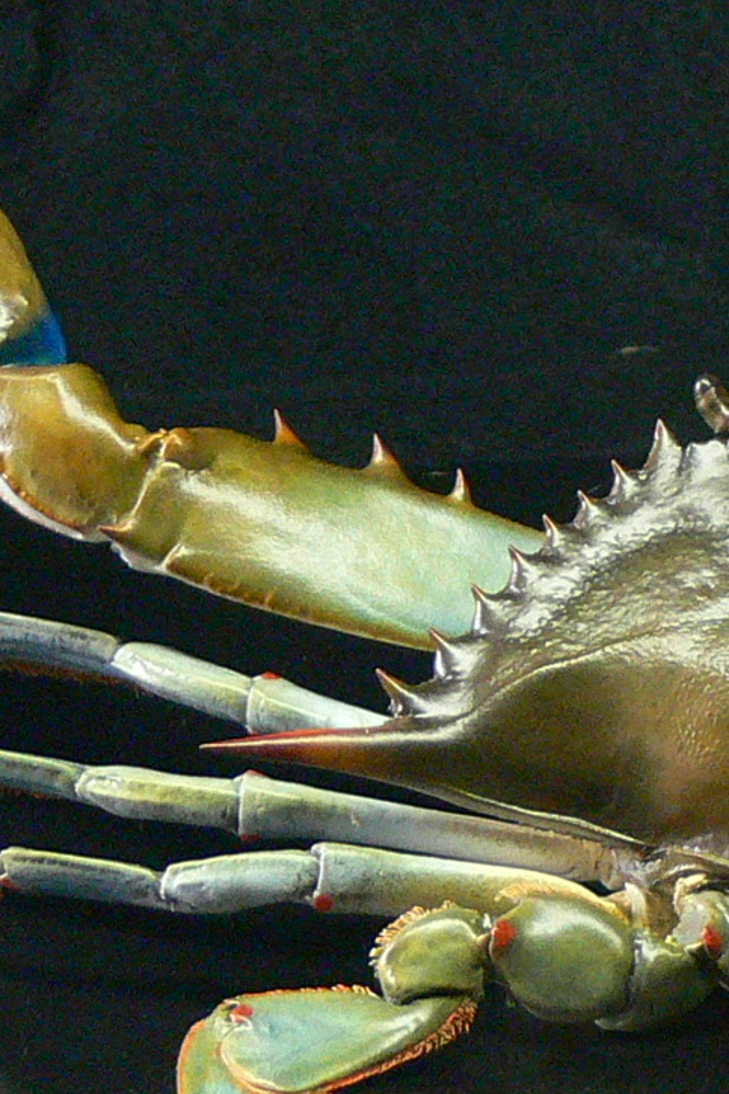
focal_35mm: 333
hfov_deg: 4.1
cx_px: 821
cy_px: 573
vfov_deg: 6.2
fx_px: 10119
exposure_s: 1/13
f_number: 3.2
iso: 200
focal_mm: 19.3
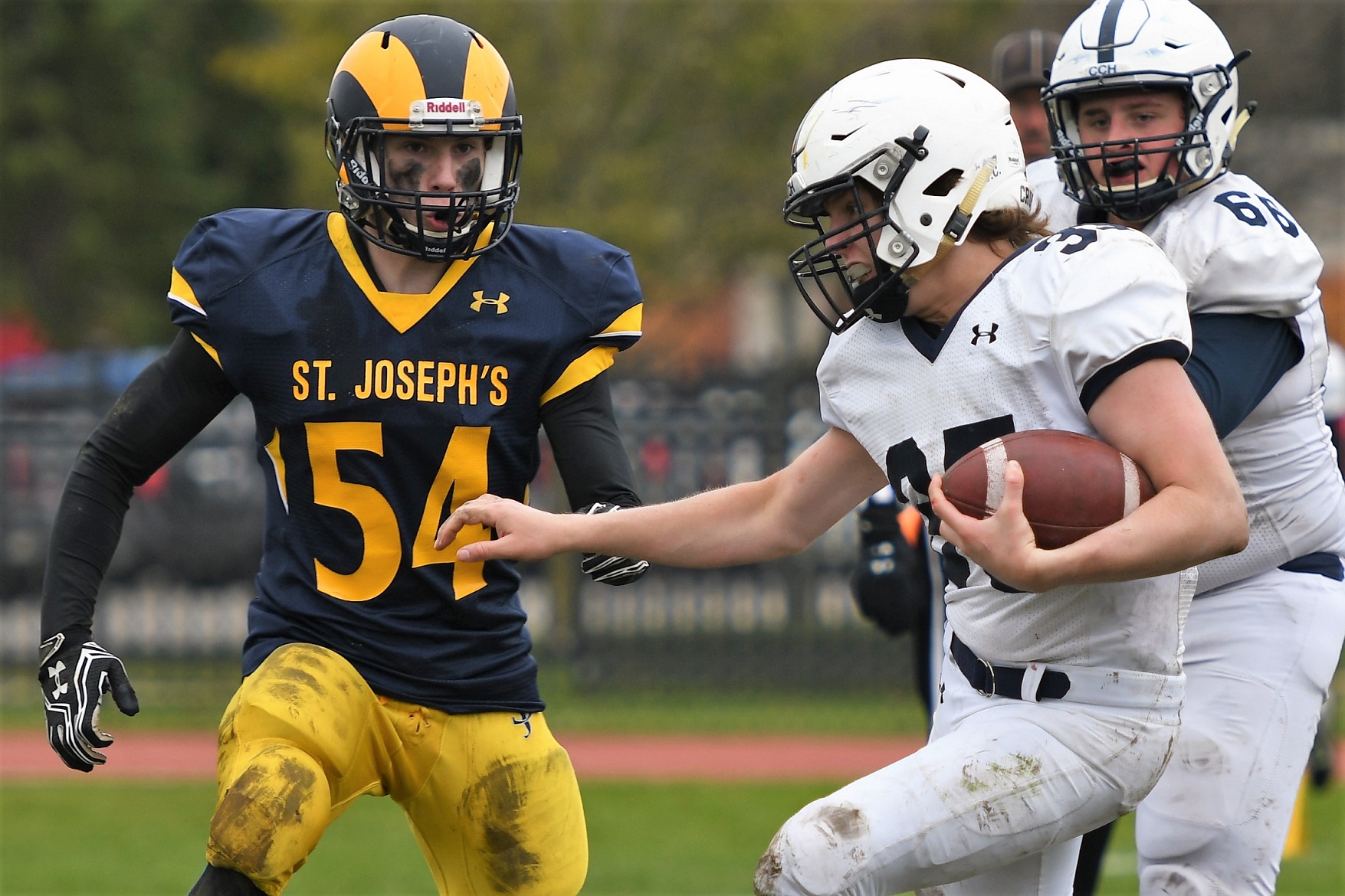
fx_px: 9526
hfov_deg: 8.1
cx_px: 672
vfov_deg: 5.4
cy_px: 448
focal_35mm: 255
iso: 180
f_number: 2.8
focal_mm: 170
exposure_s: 1/1000
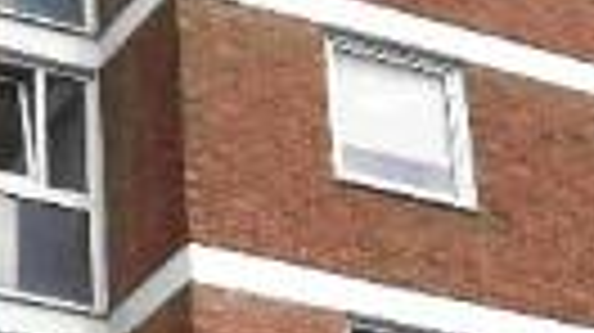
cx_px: 22
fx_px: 2504
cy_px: 452
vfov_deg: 7.5
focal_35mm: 159
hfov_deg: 13.4
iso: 250
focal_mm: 13
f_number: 8
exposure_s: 1/500
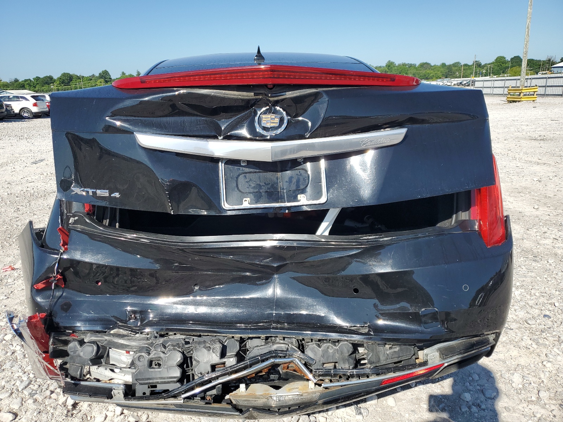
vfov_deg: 53.1
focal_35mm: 26
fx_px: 423
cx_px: 282
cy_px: 211
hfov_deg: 67.3
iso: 50
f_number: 1.5
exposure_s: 1/3333
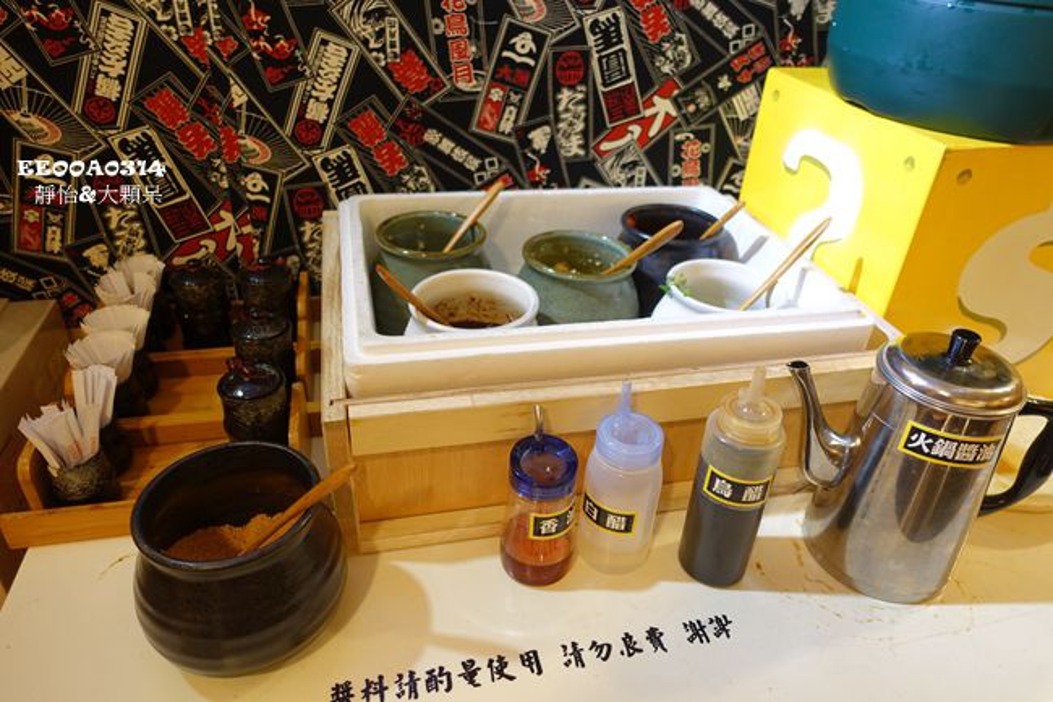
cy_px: 351
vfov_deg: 53.1
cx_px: 526
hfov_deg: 73.8
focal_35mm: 24
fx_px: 702
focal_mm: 8.8
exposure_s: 1/30
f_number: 1.8
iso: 160
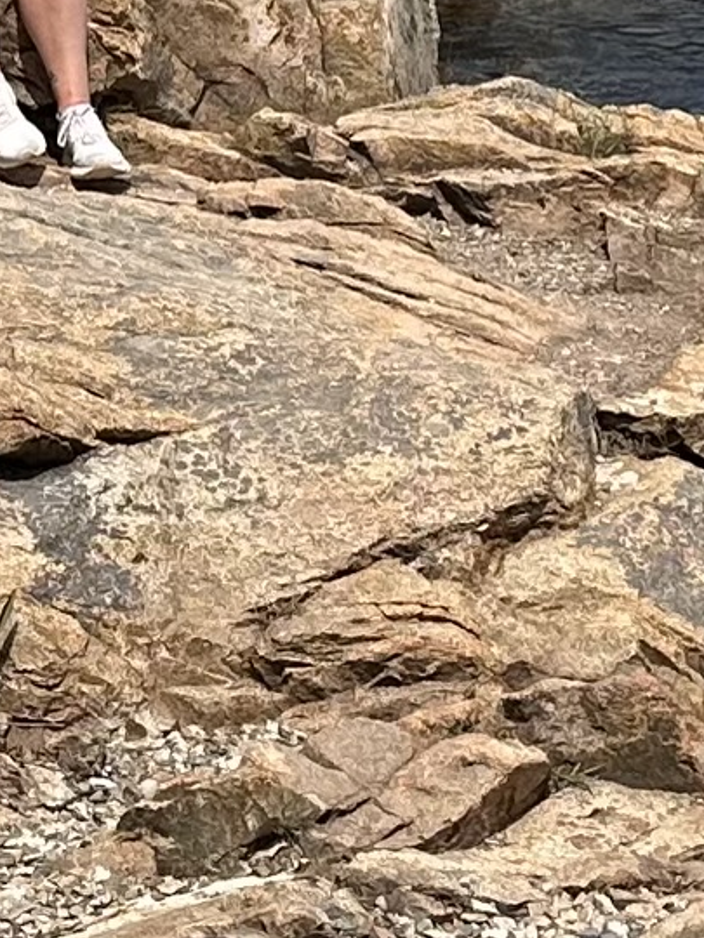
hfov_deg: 16.2
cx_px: 176
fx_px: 2468
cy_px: -811
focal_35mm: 91
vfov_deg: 17.1
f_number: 1.78
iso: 80
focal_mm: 6.86
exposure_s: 1/6211
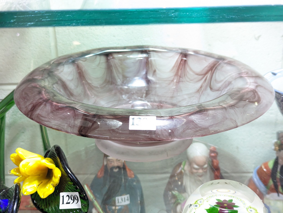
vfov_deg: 30.3
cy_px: 106
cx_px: 142
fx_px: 393
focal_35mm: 48
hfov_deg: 39.6
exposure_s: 1/99.9
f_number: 1.85
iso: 558
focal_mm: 6.81
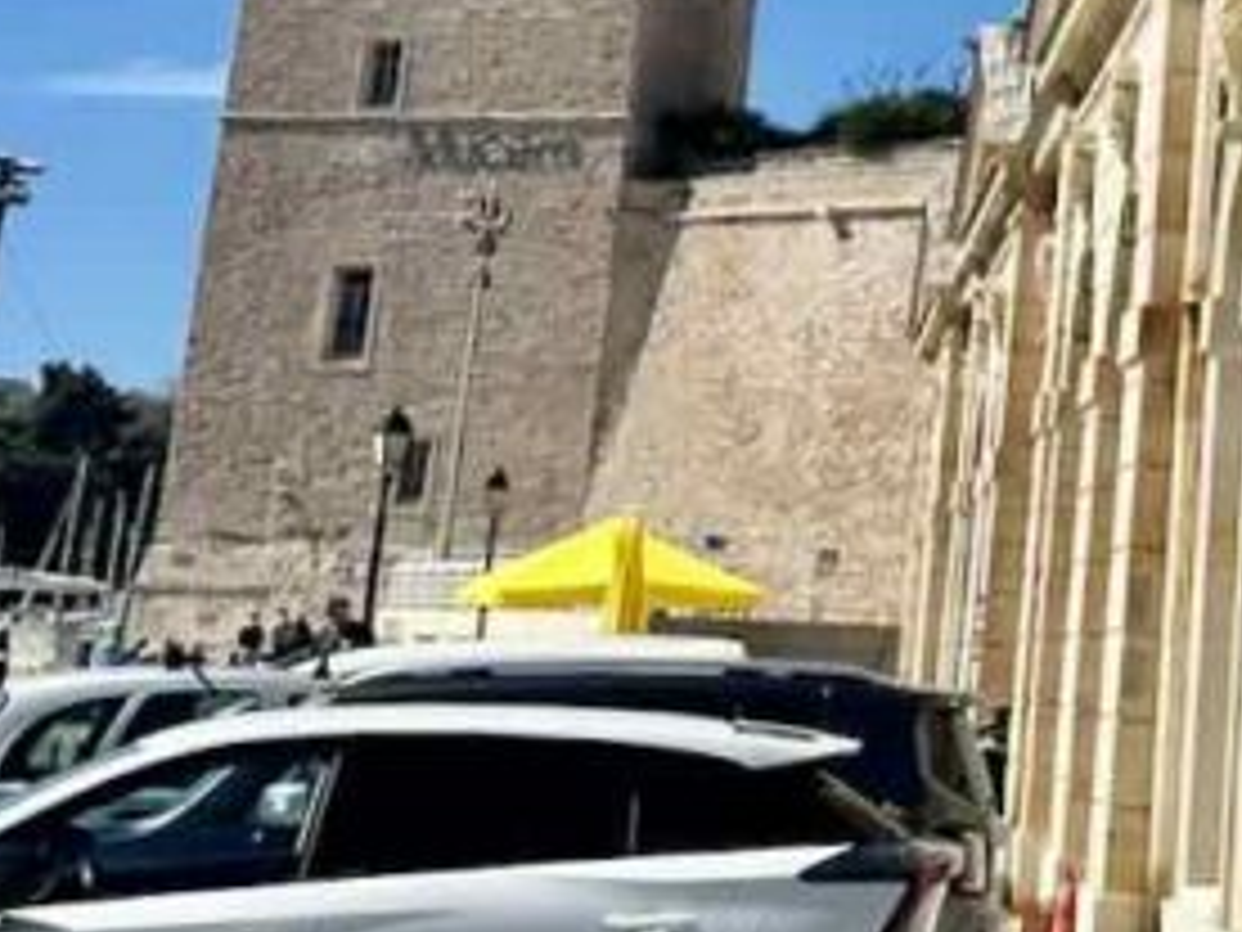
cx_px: 1440
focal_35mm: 89
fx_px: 3193
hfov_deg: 20.7
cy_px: -419
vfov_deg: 15.5
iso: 80
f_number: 1.78
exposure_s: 1/5000
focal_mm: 6.86
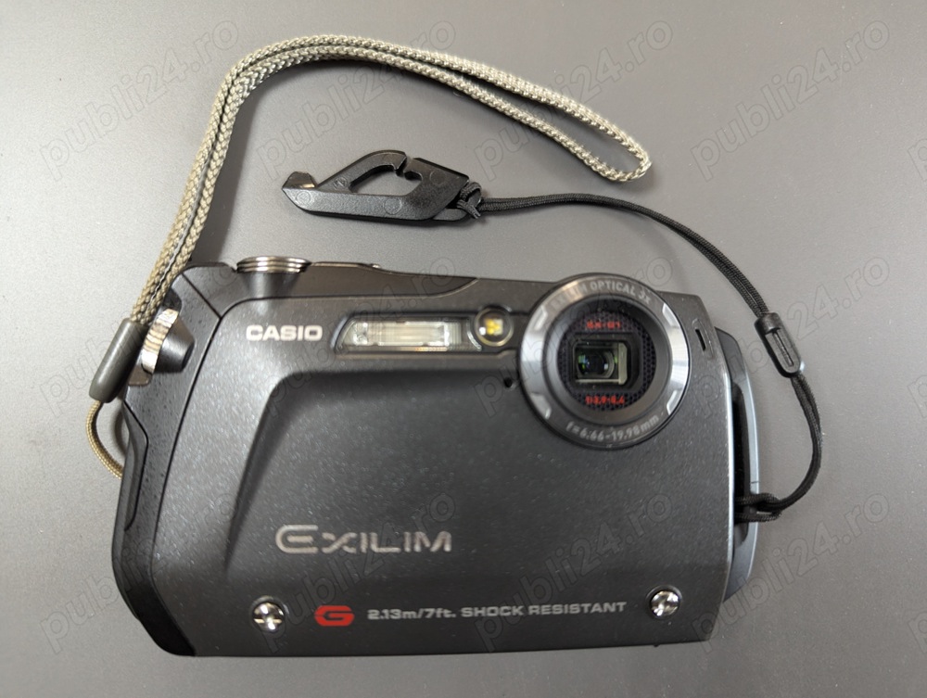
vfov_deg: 56.9
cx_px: 464
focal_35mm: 24
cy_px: 349
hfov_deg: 71.5
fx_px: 644
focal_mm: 6.81
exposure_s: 1/33.3
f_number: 1.85
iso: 302
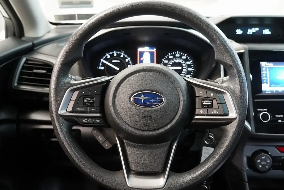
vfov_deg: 34.6
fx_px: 304
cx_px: 147
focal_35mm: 39
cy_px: 100
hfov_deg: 50.0
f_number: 4
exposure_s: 1/30
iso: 6400
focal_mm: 23
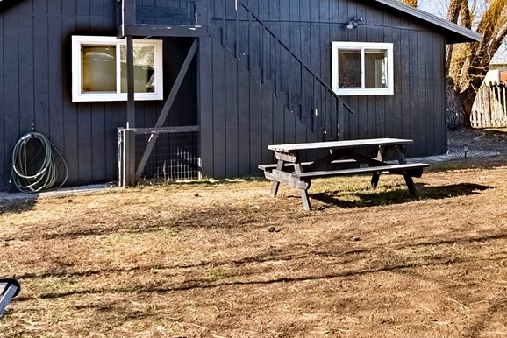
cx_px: 428
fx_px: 636
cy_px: 81
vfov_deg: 29.3
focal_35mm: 45
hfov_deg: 41.0
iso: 100
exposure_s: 1/2500
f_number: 9
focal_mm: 15.4
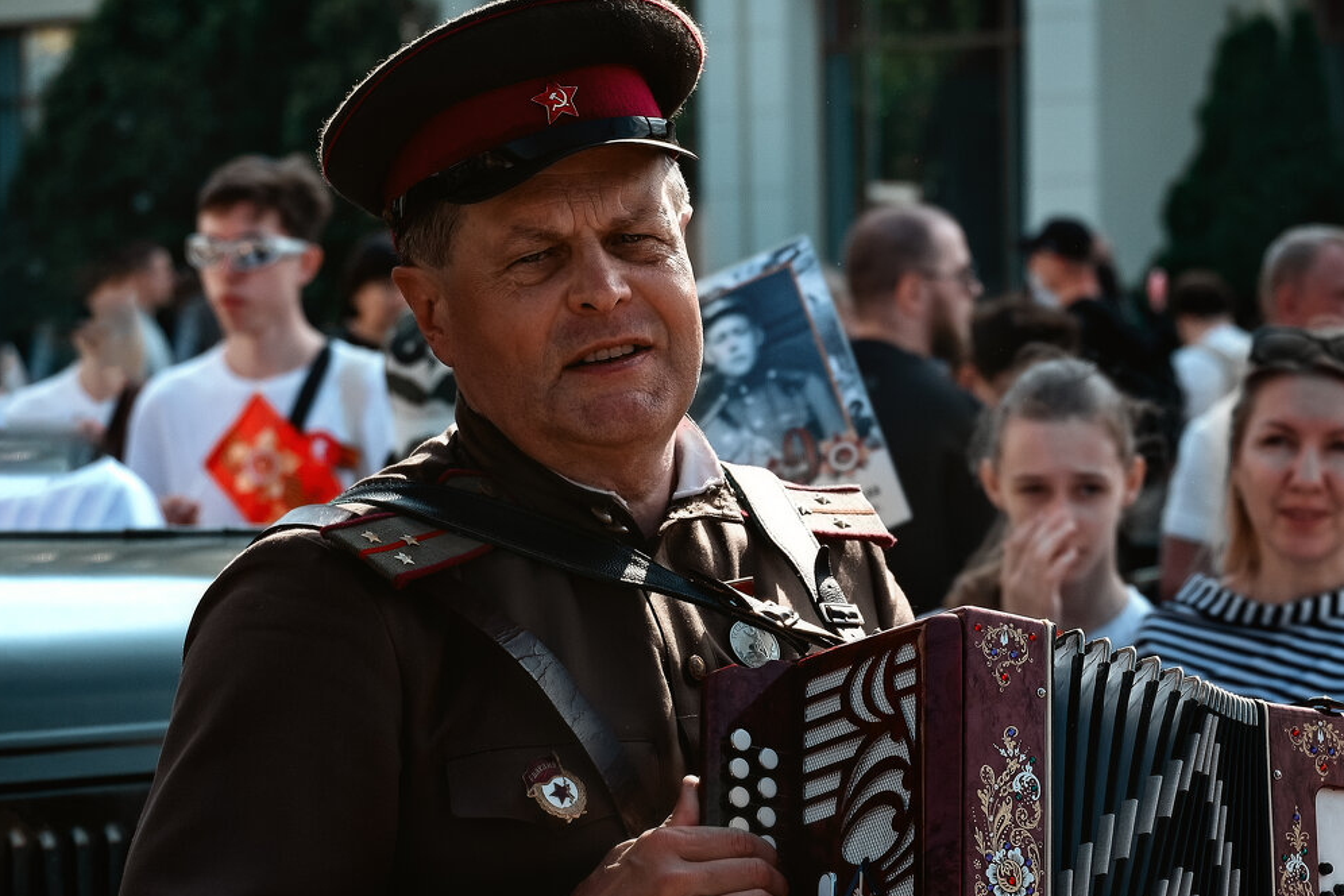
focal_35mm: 153
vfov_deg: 9.0
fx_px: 5712
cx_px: 741
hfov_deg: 13.4
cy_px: 538
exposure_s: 1/1250
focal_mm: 84.8
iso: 800
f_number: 6.4
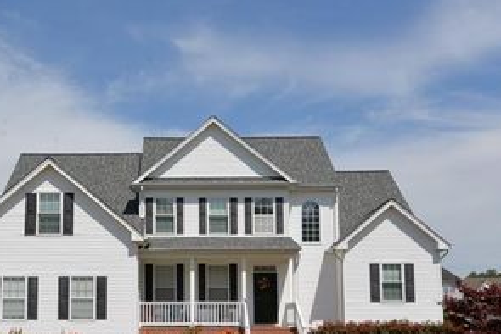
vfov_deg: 30.1
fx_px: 613
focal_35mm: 44
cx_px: 160
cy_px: 248
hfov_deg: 43.7
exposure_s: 1/200
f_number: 11
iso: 100
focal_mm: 26
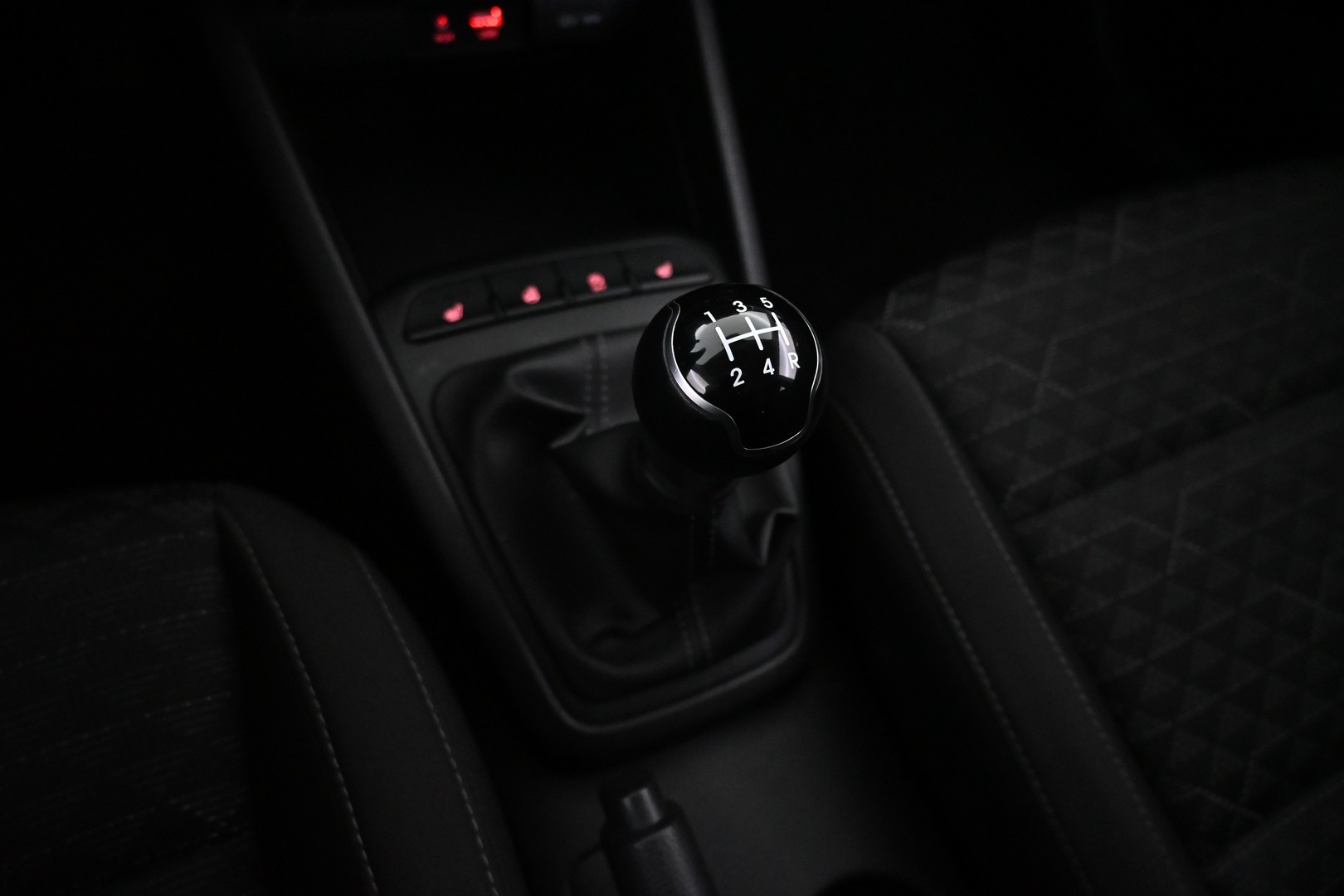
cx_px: 672
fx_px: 896
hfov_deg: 73.7
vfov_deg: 53.1
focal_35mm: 24
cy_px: 448
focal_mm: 16
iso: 5000
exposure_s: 1/60
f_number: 3.5
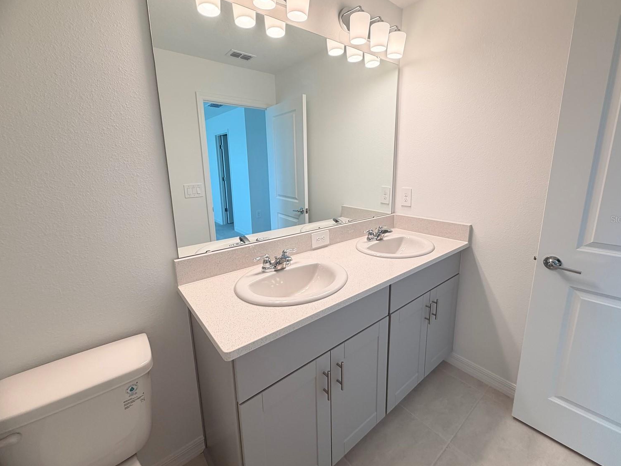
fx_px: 269
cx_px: 317
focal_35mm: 15
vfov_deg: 81.7
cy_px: 219
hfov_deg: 98.2
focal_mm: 2.22
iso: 125
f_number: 2.2
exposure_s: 1/120
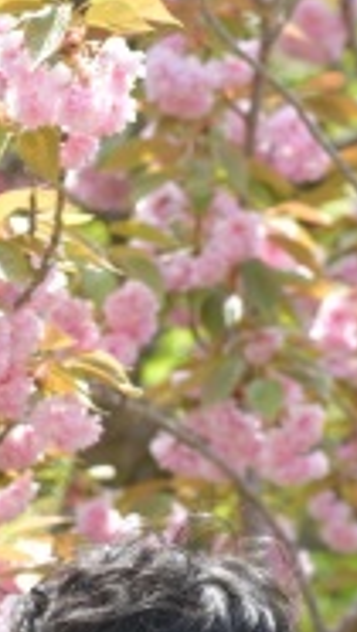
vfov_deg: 4.5
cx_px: -180
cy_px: 868
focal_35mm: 472
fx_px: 7922
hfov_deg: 2.6
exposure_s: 1/200
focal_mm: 105
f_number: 4.5
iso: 100
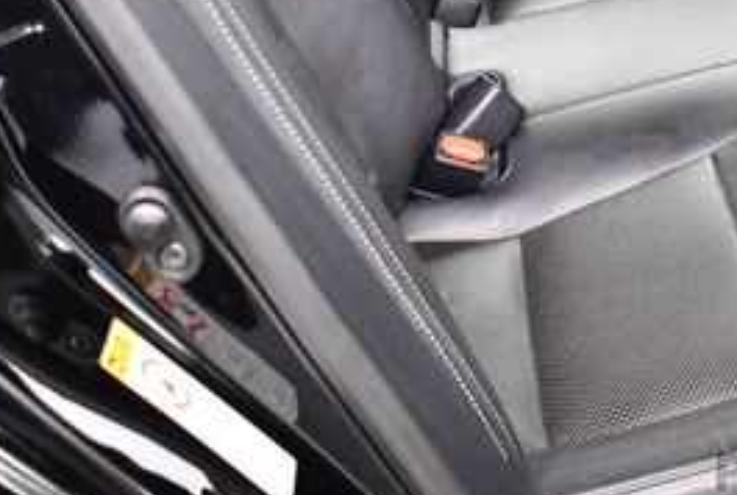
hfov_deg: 22.7
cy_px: -68
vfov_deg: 15.3
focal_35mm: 87
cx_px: 676
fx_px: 1785
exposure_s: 1/60
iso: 3600
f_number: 3.5
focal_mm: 18
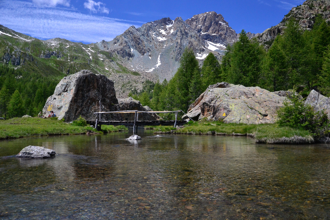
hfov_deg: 57.2
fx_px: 302
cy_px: 110
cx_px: 165
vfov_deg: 40.0
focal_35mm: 33
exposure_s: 1/2000
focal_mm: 22
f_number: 3.8
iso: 1400
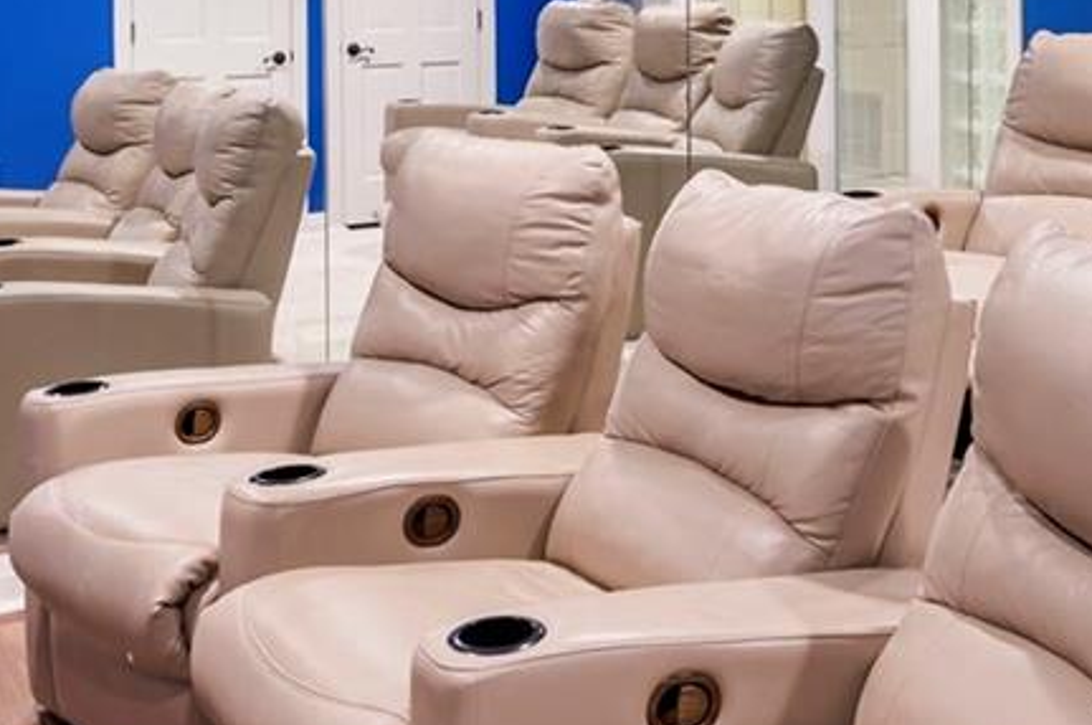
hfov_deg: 37.5
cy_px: -4
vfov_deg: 24.7
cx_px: 783
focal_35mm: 52
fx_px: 1575
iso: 250
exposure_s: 1/8
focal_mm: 14
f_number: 8
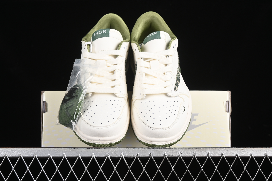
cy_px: 90
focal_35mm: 72
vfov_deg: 18.9
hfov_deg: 28.1
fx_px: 544
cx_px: 136
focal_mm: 48
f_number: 7.1
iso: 160
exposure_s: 1/160
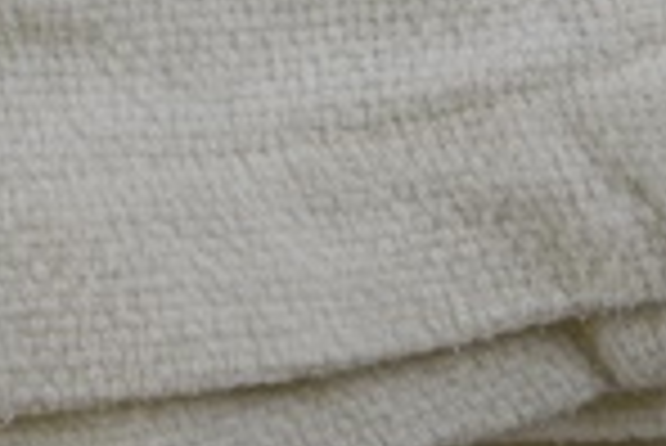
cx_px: -144
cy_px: -248
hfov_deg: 14.8
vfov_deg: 9.9
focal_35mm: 134
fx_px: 2481
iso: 200
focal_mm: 22
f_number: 5.6
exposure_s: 1/125
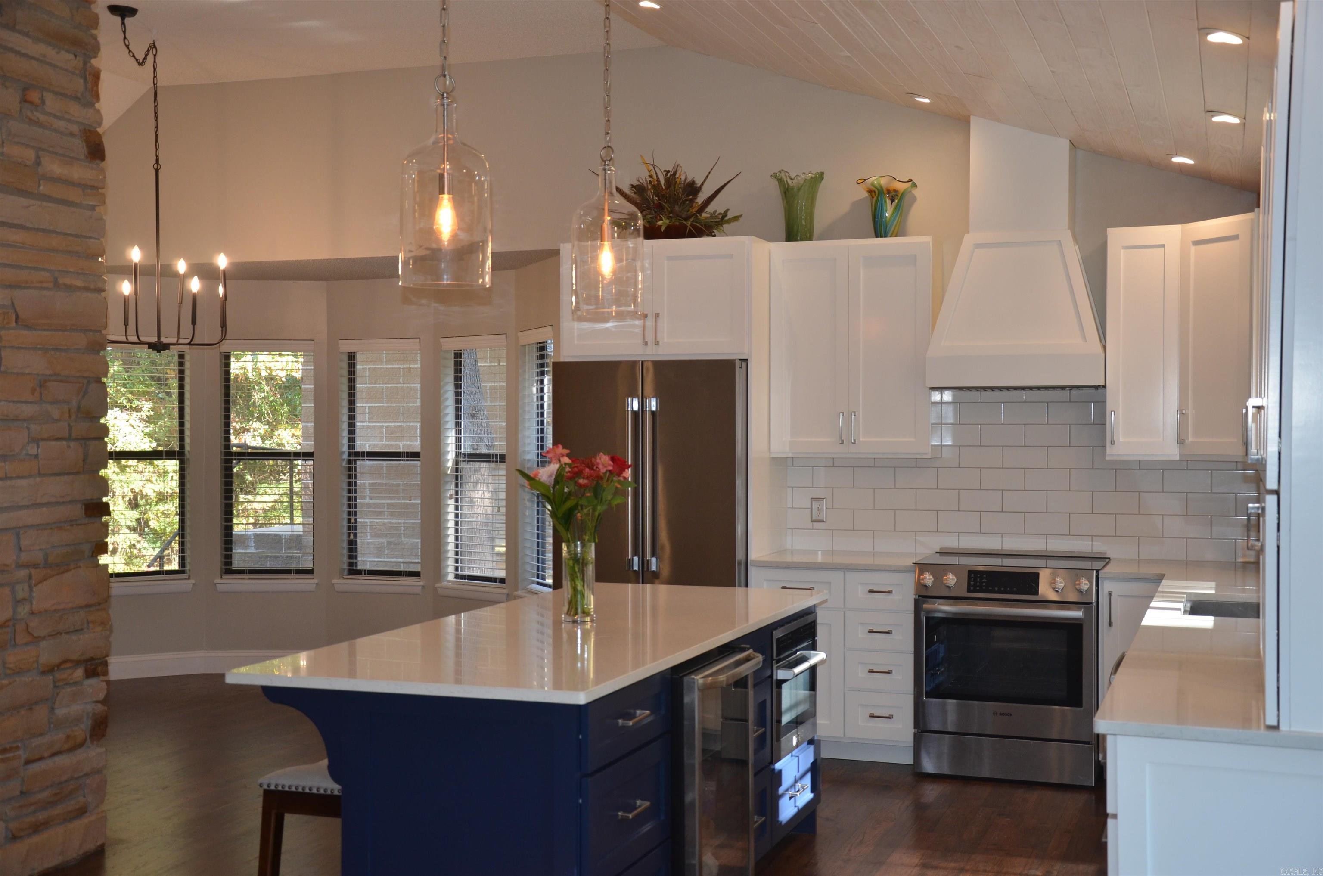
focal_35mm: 45
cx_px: 662
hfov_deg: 43.7
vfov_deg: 29.7
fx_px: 1650
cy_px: 438
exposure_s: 1/100
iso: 400
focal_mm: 30
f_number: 4.2
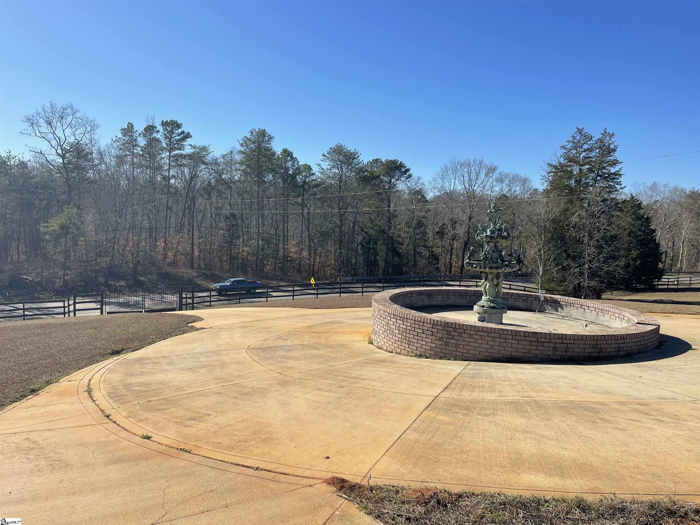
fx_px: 506
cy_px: 262
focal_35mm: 25
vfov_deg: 54.9
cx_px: 350
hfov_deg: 69.4
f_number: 1.6
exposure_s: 1/3663
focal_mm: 5.1
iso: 32
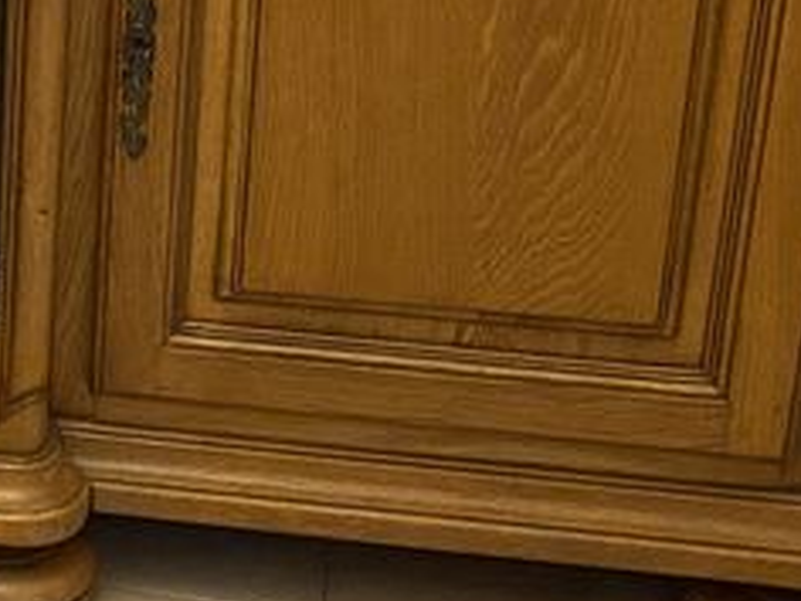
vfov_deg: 13.0
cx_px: -414
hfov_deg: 16.3
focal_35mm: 110
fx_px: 2545
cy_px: -173
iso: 500
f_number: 1.8
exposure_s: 1/50
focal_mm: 4.25
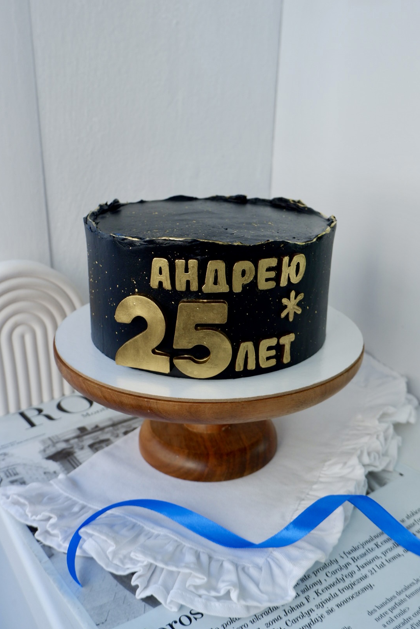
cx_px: 212
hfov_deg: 38.9
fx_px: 595
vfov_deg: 55.8
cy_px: 308
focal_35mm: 34
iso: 400
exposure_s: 1/140
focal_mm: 22.1
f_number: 4.2
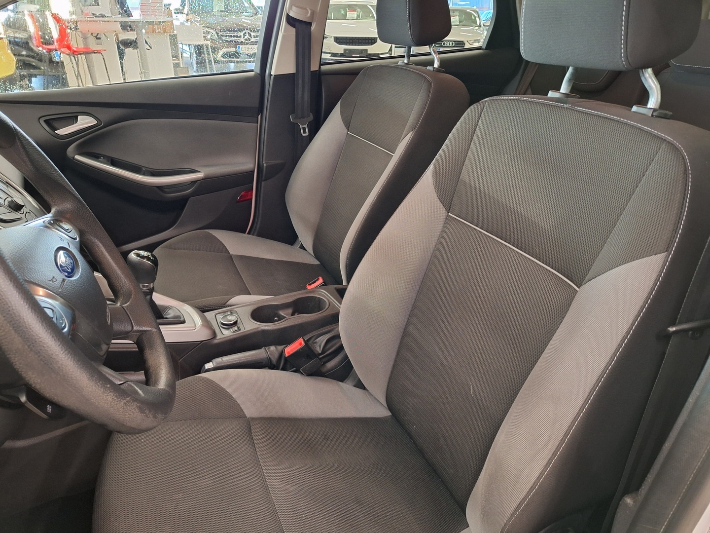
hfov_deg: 73.9
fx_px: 472
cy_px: 266
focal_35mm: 23
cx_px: 355
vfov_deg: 58.9
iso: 400
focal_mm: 5.54
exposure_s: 1/25
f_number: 1.8
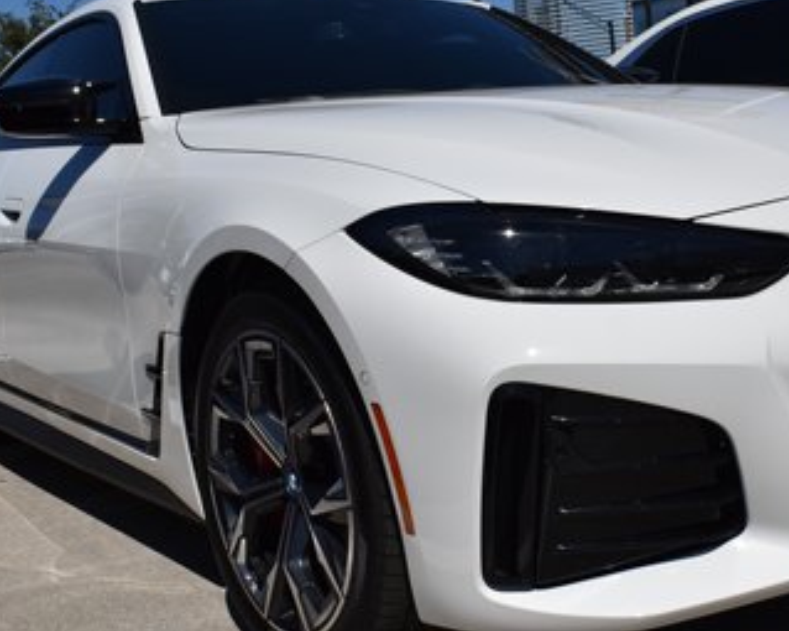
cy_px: 307
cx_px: 507
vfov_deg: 28.1
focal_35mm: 54
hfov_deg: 34.5
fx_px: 1261
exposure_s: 1/2000
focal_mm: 20
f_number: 8
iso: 250
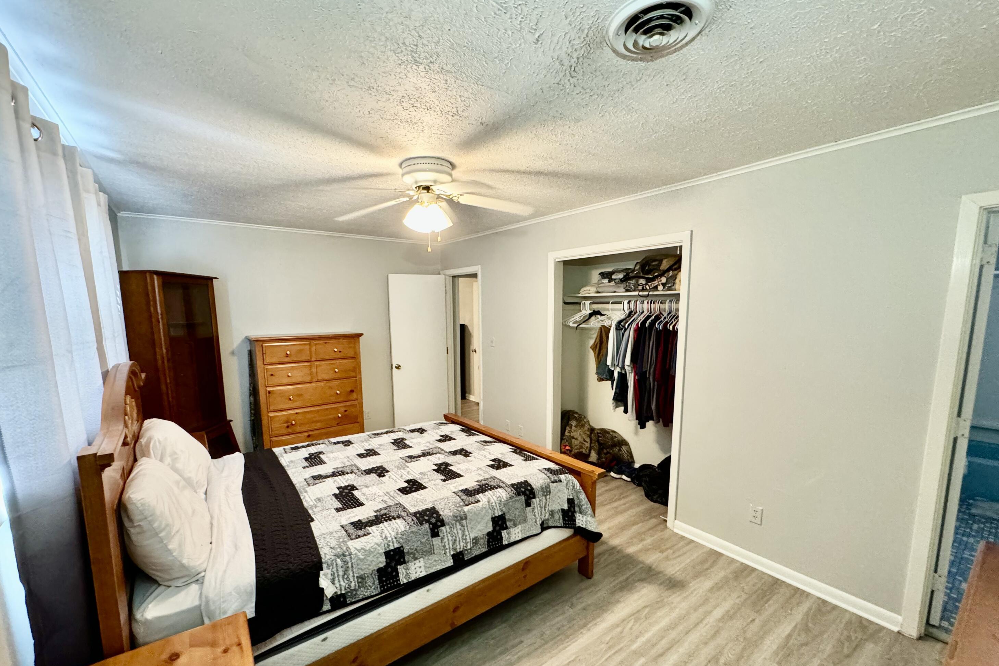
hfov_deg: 100.4
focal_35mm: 15
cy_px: 362
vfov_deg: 77.2
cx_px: 487
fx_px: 416
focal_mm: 2.22
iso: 640
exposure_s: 1/60
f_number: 2.2
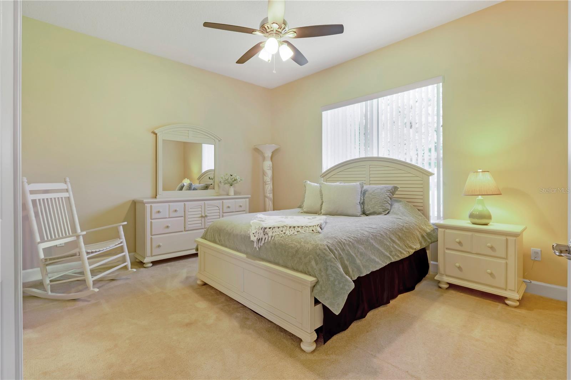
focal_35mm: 16
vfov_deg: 72.0
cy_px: 190
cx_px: 286
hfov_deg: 95.0
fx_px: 262
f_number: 9
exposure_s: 1/100
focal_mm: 11
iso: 250
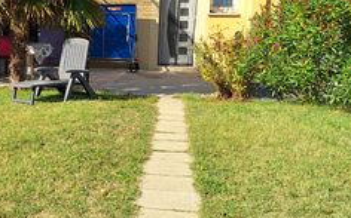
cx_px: -13
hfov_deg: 30.3
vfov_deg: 20.8
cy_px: 59
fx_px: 593
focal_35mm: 62
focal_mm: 5.54
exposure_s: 1/2688
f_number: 1.8
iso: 40
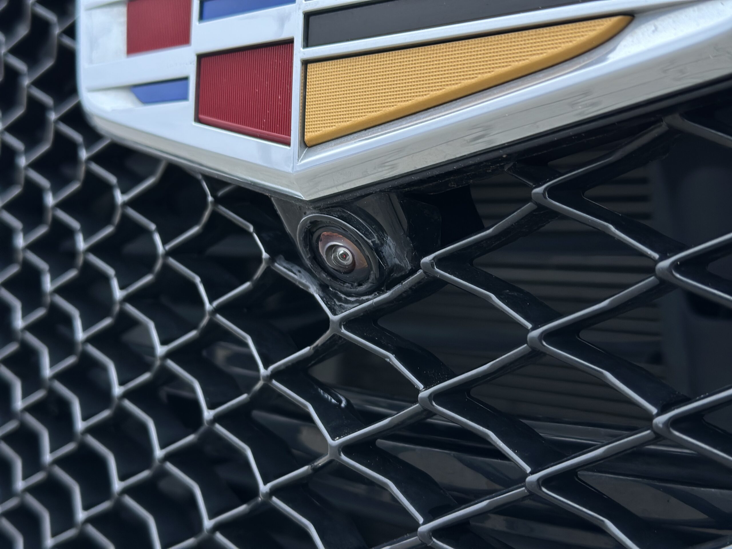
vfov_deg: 30.3
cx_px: 366
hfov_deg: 39.7
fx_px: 1015
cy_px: 274
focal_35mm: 48
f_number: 1.78
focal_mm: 6.86
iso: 125
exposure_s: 1/70
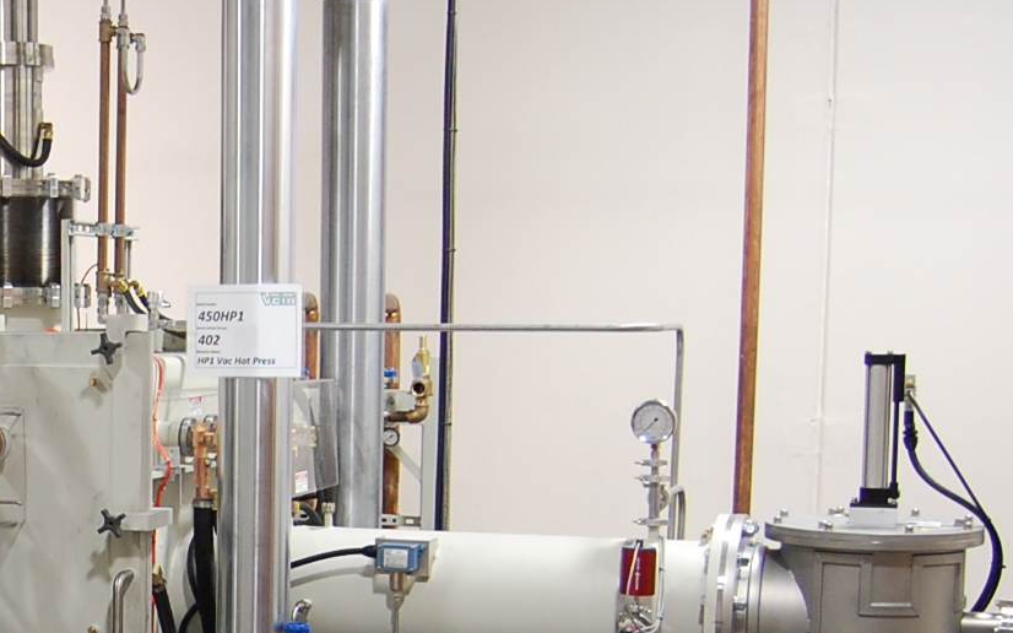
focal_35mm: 75
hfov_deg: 25.3
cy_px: 597
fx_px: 2070
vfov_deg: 17.1
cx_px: -136
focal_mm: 18
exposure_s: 1/30
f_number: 3.5
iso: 640
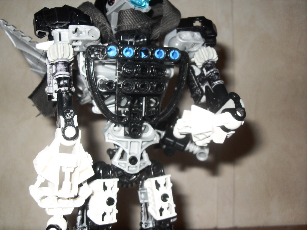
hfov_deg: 50.1
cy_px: 115
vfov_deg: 38.7
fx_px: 328
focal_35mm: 37
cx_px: 154
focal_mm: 6.3
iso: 100
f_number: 2.8
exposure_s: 1/45
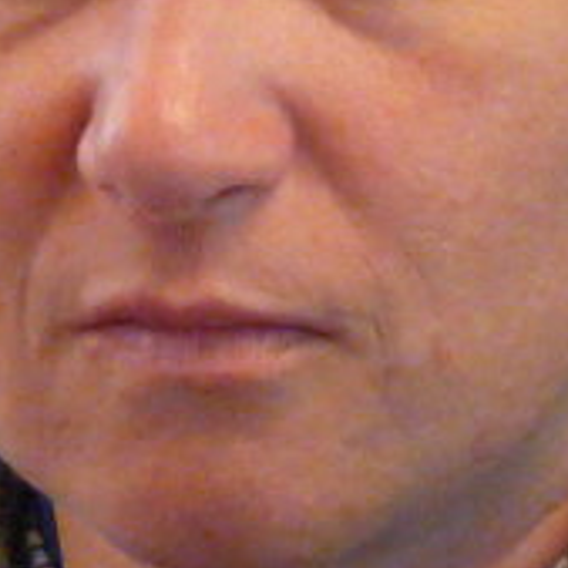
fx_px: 7686
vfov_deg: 4.2
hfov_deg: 4.2
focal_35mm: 414
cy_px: -97
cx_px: 313
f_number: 3.4
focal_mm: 12.8
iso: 800
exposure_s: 1/50
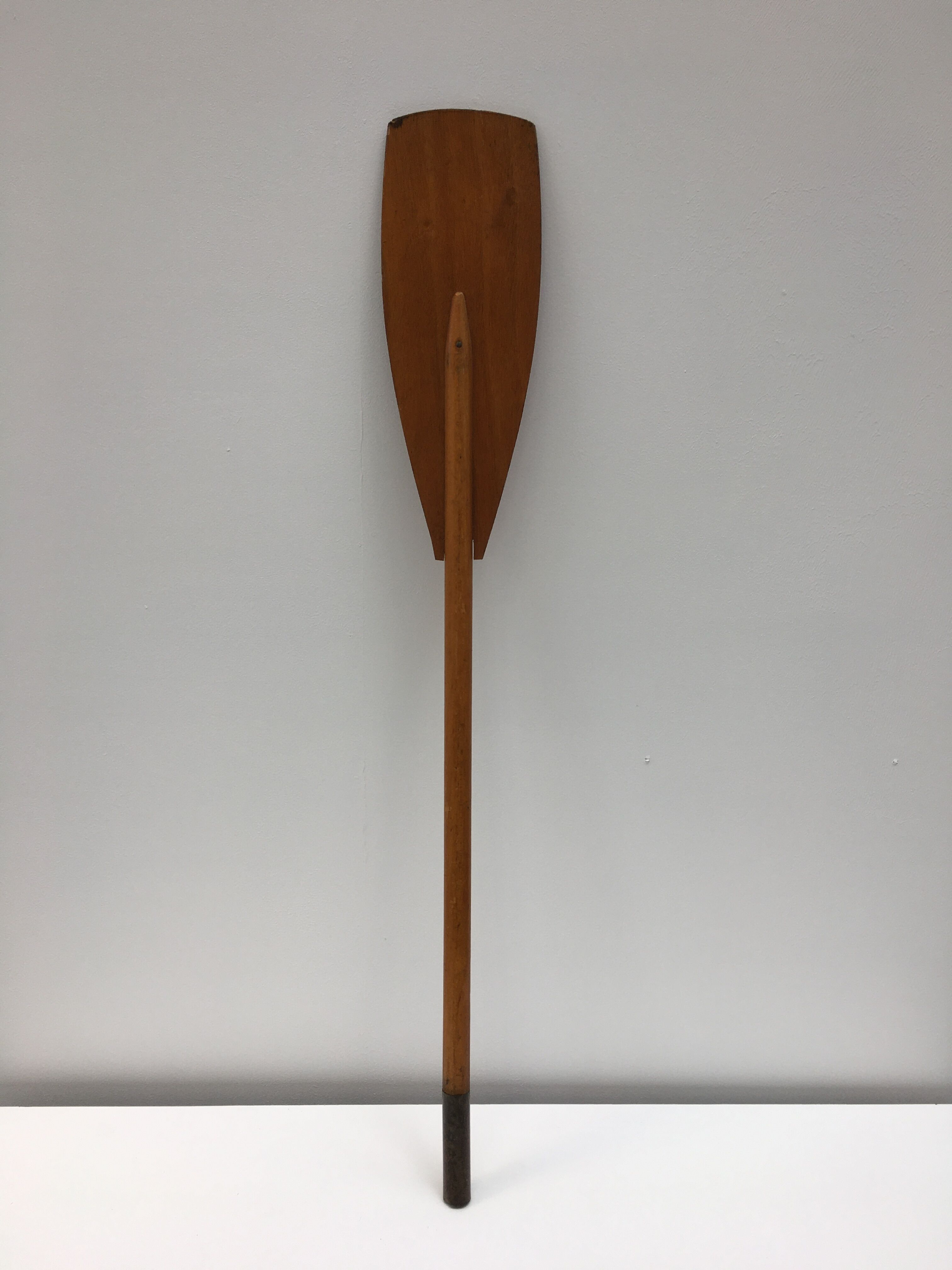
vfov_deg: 61.7
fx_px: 1063
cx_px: 476
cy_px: 635
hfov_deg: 48.2
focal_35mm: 29
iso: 25
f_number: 2.2
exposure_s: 1/124
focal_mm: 4.15
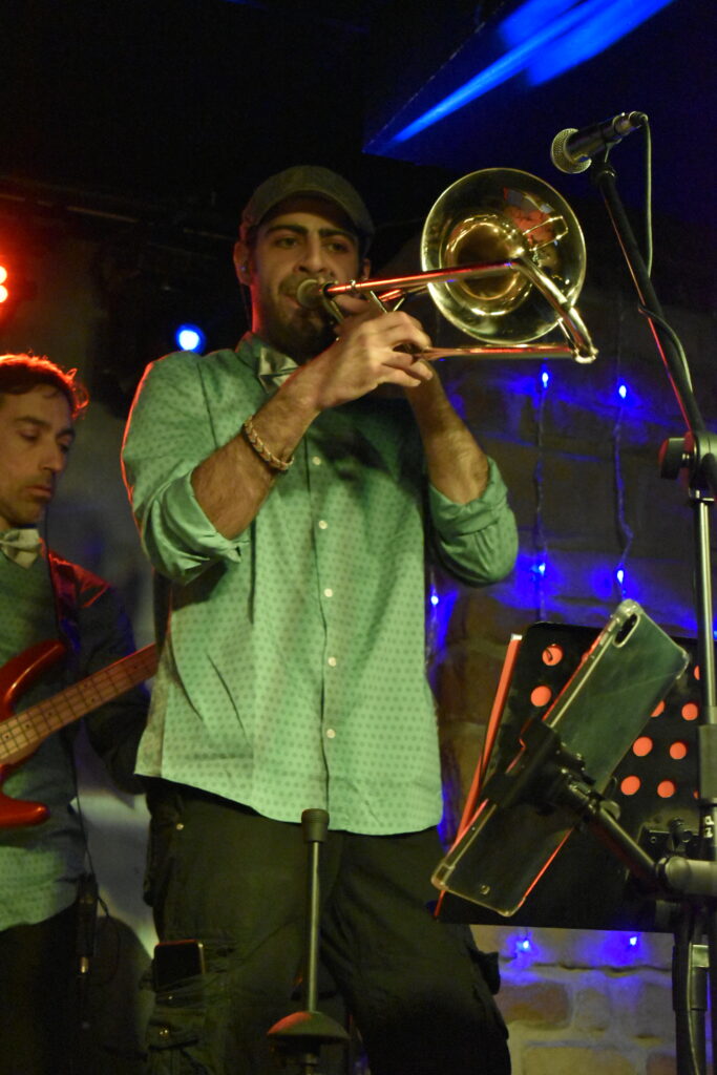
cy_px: 538
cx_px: 358
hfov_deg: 16.6
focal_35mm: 82
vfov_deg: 24.6
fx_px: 2464
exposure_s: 1/125
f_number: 5.6
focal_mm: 55
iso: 9000
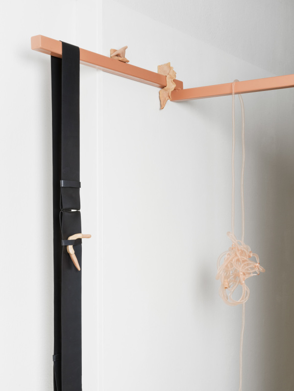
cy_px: 196
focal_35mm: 51
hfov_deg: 28.6
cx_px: 147
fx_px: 578
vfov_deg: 37.5
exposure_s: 1/250
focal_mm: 65
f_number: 19
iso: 200
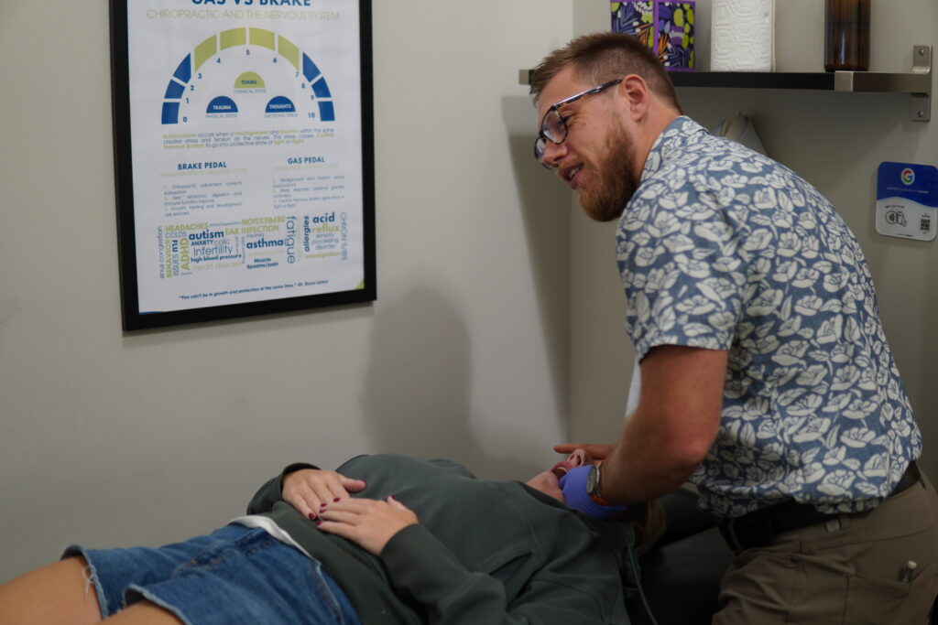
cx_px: 469
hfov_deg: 43.6
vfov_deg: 29.9
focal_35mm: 45
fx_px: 1173
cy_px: 312
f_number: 1.4
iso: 100
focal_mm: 30
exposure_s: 1/60
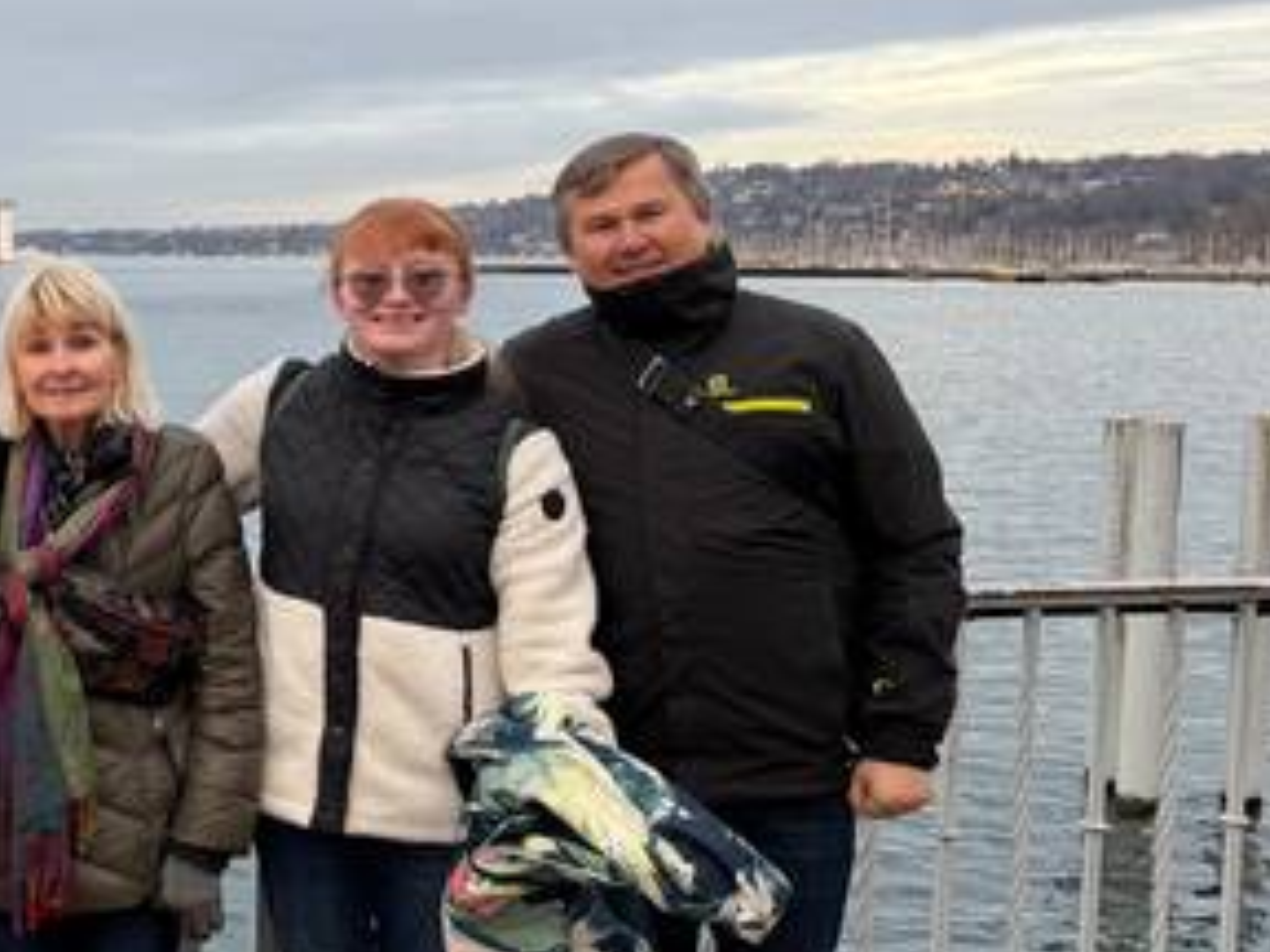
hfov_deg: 28.4
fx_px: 2201
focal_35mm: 60
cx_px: -220
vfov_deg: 24.4
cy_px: 401
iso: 80
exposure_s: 1/315
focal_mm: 6.76
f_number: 1.78
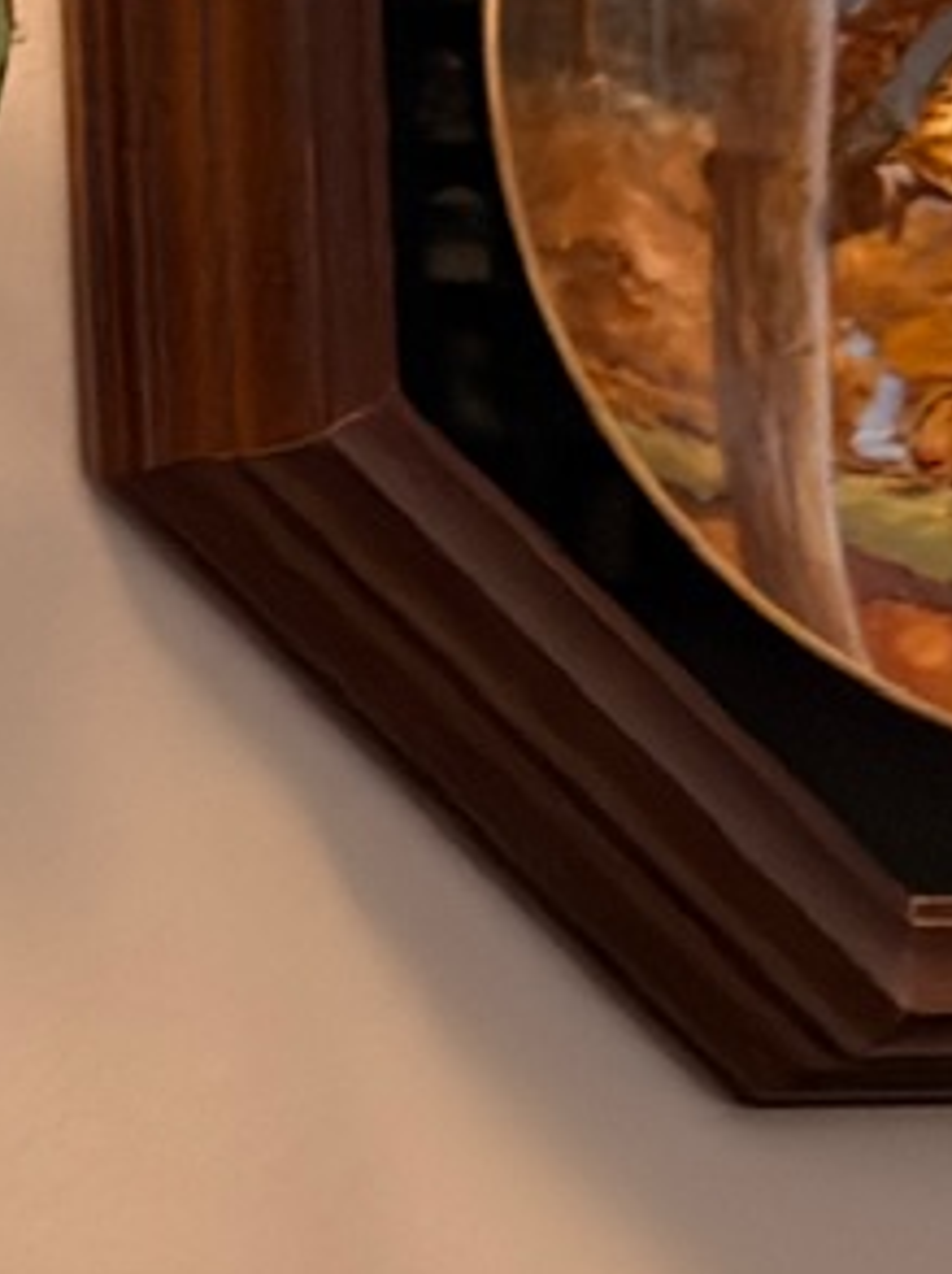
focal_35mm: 168
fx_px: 6174
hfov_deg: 7.8
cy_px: -617
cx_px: -1713
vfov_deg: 11.3
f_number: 1.78
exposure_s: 1/40
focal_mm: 6.76
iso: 400
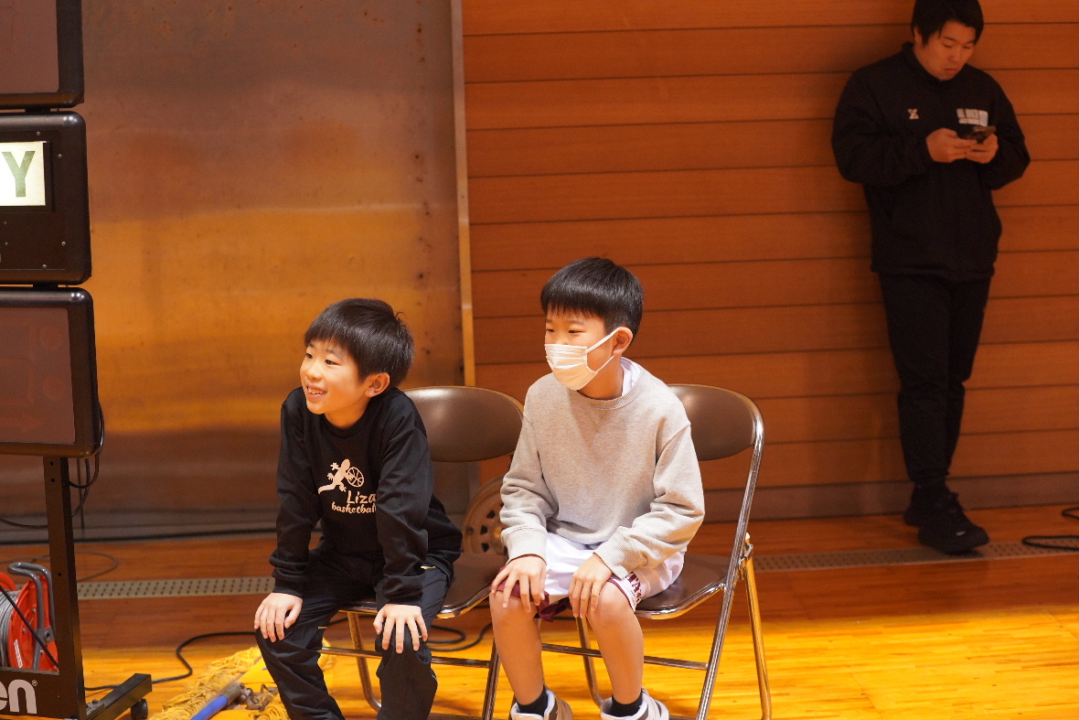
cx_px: 540
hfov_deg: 28.8
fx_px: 2098
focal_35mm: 70
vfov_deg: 19.5
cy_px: 360
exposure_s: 1/160
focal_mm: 70
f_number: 4
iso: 6400
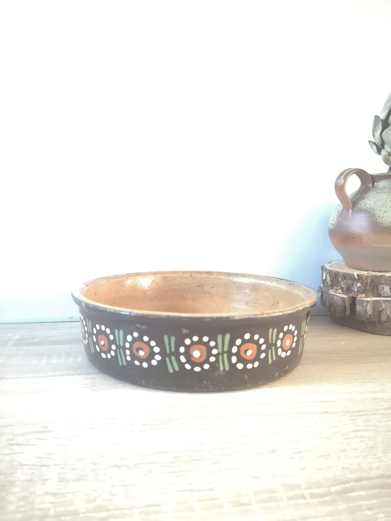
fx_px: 407
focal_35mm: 27
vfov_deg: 65.3
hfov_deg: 51.4
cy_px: 260
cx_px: 196
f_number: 1.8
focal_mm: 3.95
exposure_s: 1/16.7
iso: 800
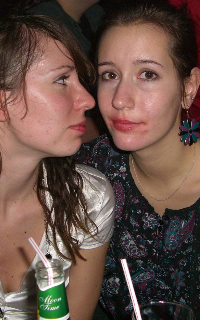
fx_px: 471
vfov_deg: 37.5
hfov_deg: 24.0
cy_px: 161
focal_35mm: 54
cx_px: 89
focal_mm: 7.9
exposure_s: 1/60
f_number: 2.8
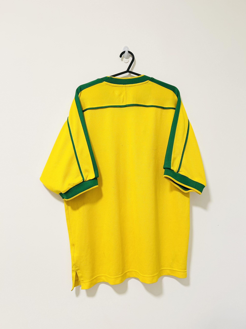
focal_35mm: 26
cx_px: 123
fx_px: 246
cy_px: 164
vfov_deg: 67.3
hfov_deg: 53.1
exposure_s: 1/60
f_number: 1.5
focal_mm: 5.7
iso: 125
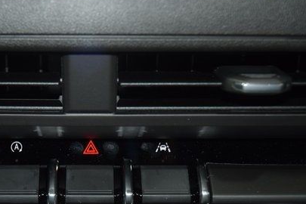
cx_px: 89
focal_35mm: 90
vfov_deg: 15.1
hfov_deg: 22.5
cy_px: 151
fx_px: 765
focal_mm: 38
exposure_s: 1/20
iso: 900
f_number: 4.2
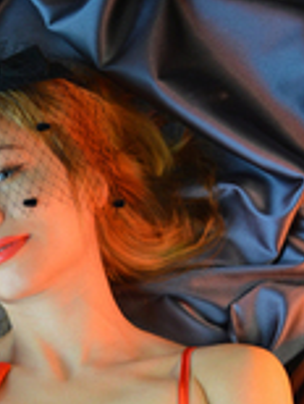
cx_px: 68
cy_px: 438
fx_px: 1355
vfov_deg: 16.5
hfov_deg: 12.8
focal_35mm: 116
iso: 450
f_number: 4.8
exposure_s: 1/15
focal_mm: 32
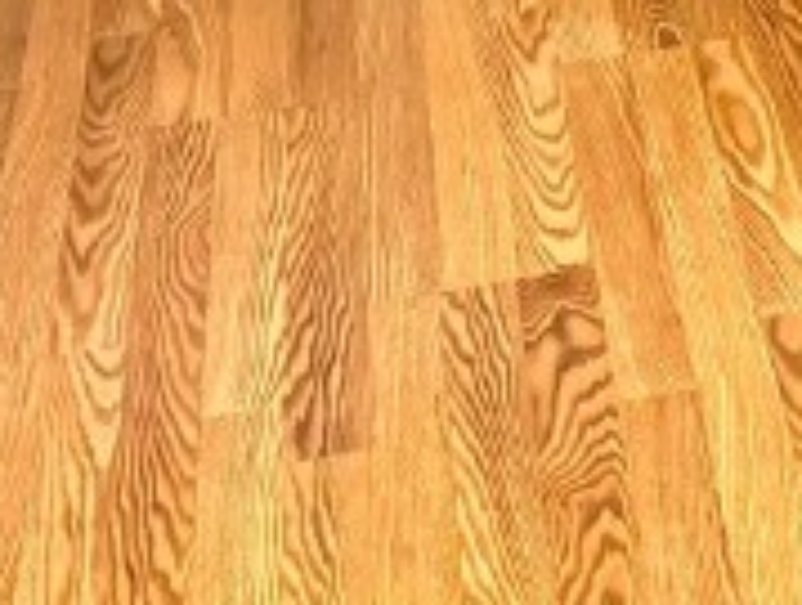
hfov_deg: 13.5
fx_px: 3180
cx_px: 1219
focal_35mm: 137
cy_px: -578
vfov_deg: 10.1
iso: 800
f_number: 1.78
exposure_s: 1/60
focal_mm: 6.76
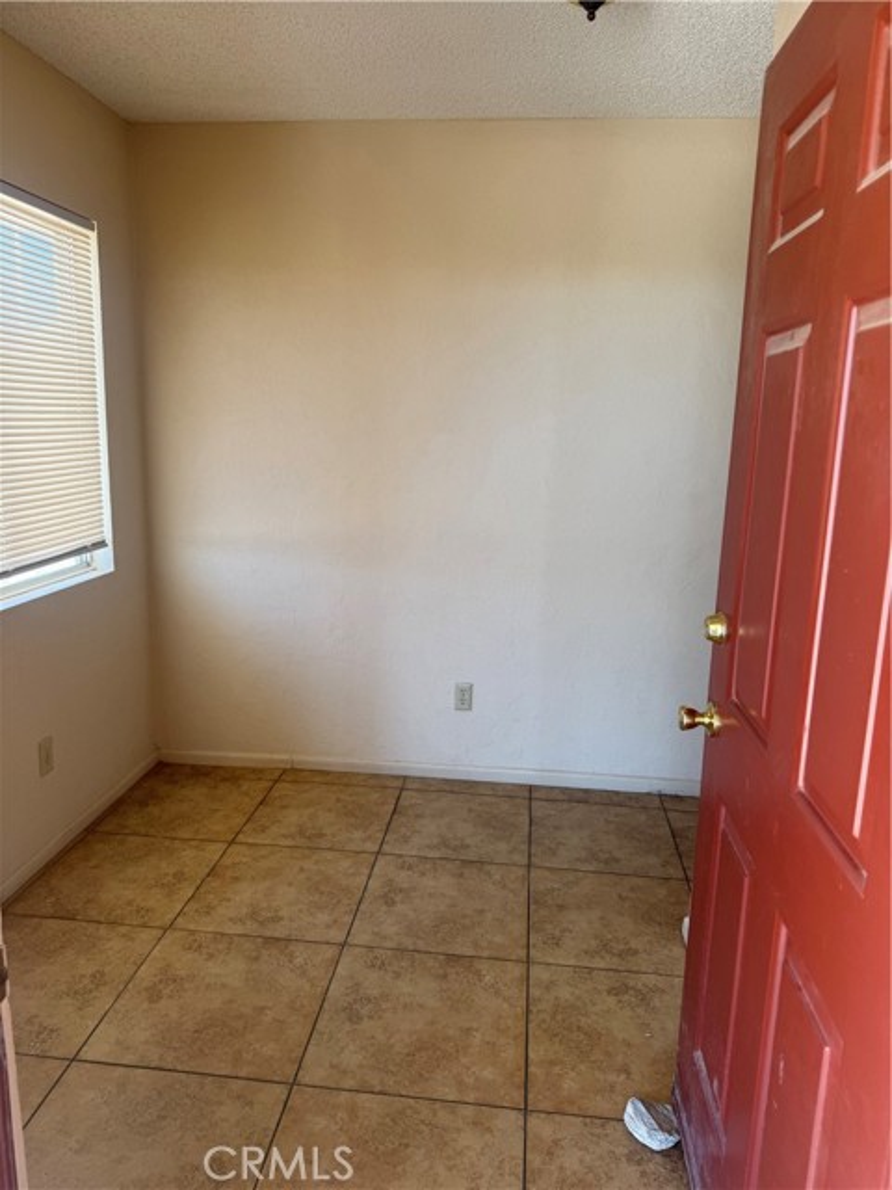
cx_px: 446
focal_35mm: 24
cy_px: 595
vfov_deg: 71.6
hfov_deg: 56.8
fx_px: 825
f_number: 1.78
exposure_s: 1/150
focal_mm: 6.76
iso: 64
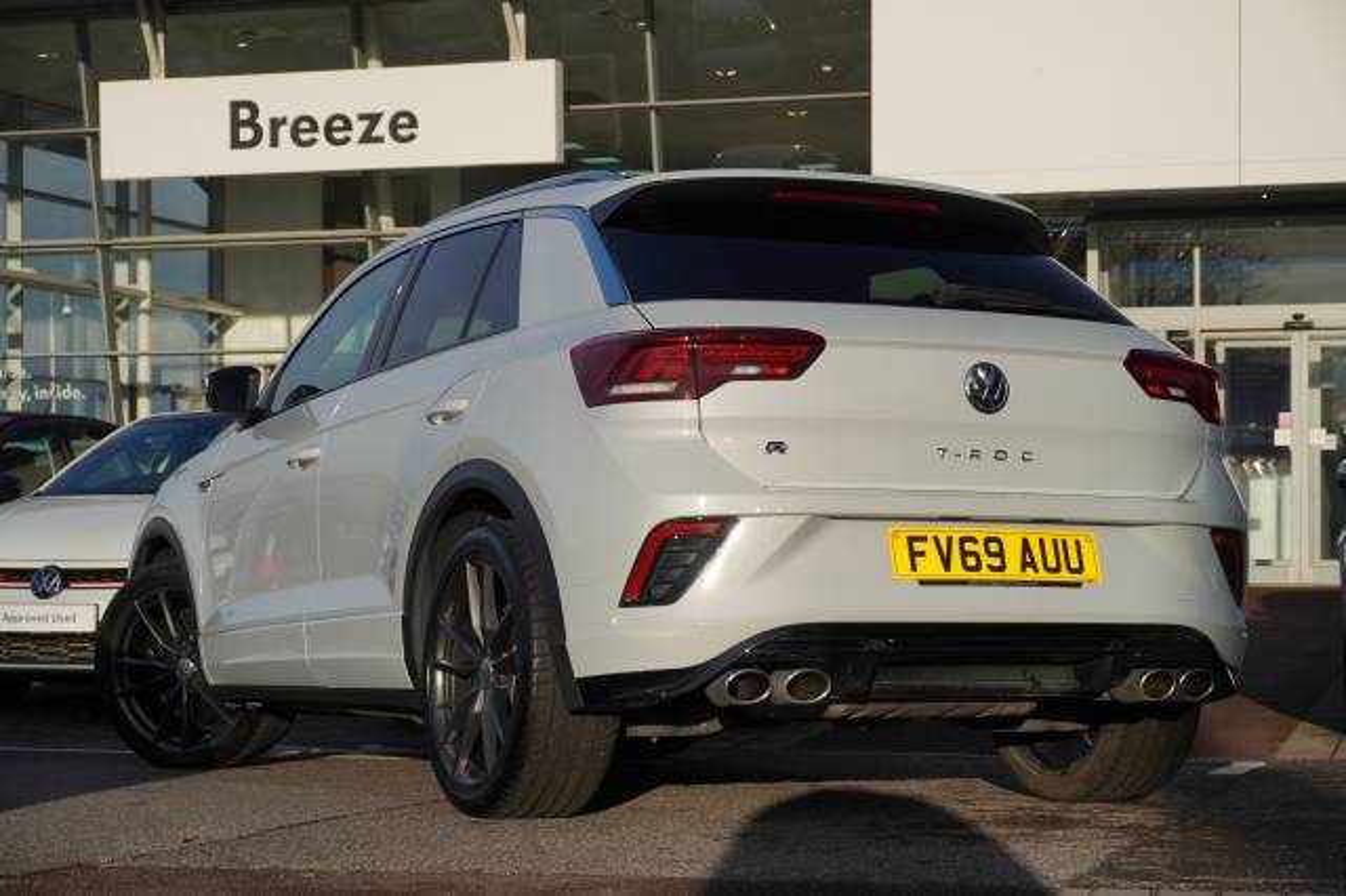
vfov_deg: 19.7
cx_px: 673
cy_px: 448
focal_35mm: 69
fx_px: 2578
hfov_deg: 29.3
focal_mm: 46
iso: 100
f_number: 8
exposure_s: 1/250
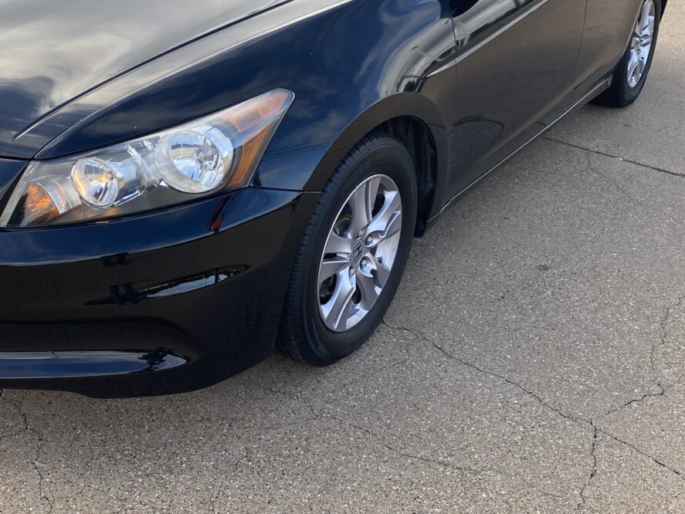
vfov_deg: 32.1
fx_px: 891
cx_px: 265
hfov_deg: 41.8
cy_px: 191
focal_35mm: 45
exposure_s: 1/446
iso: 32
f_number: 1.8
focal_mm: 4.25
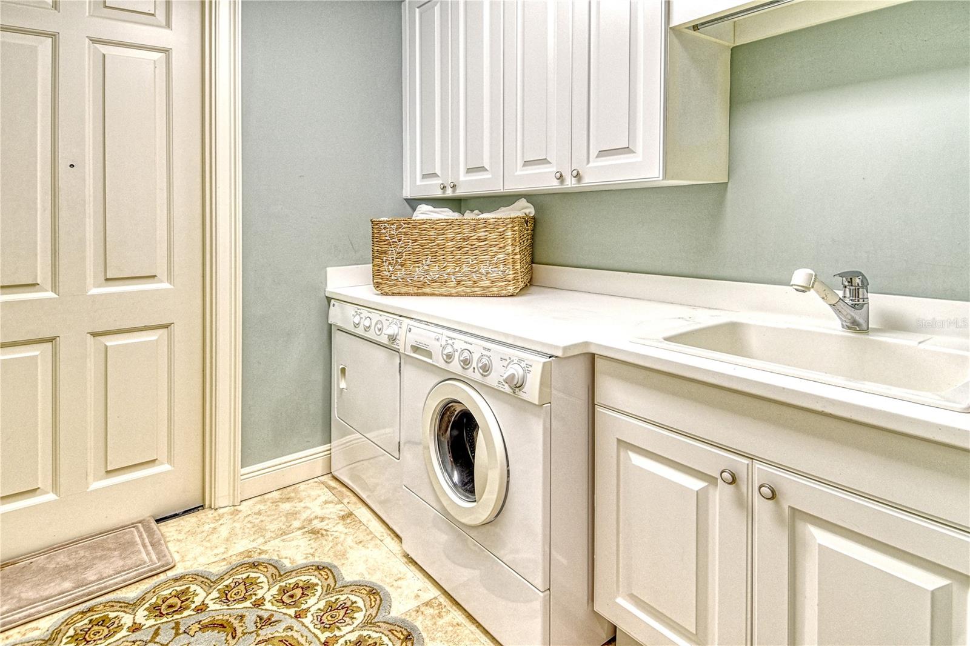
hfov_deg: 90.0
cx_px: 485
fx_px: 485
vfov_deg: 67.4
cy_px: 323
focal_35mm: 18
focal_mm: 12
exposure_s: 1/500
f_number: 7.1
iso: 640
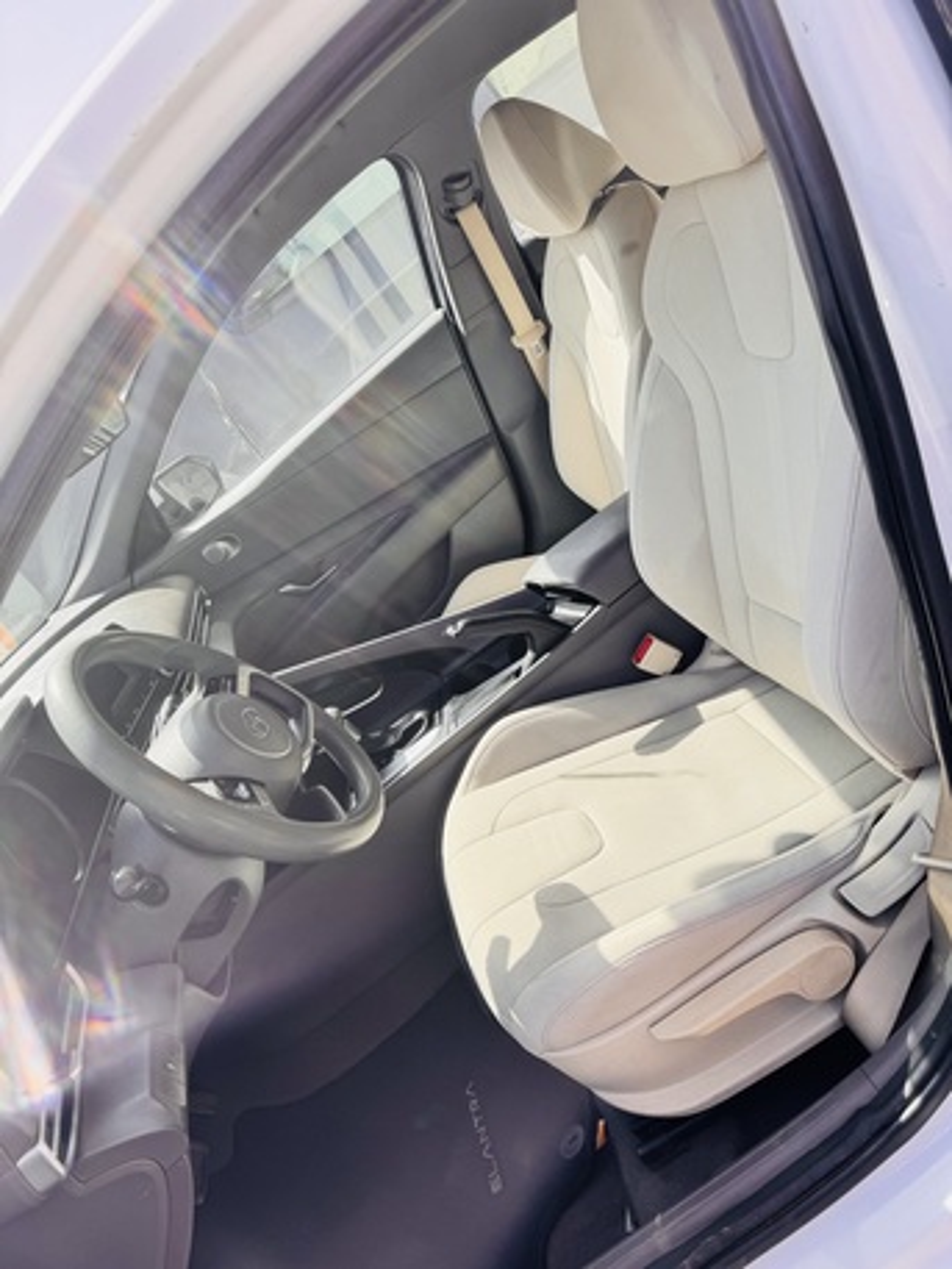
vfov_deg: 71.6
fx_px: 880
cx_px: 476
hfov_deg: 56.8
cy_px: 634
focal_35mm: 24
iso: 80
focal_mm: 6.76
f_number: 1.78
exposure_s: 1/925
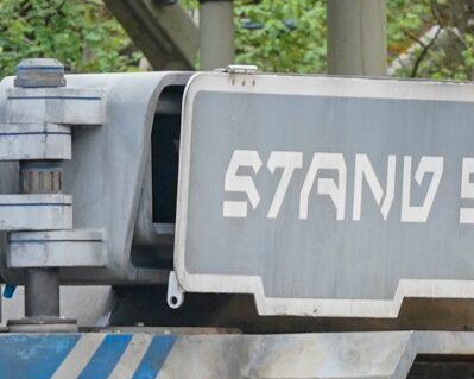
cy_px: 280
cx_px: 26
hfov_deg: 3.8
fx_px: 7055
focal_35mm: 503
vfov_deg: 3.1
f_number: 14
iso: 400
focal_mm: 200
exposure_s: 1/50
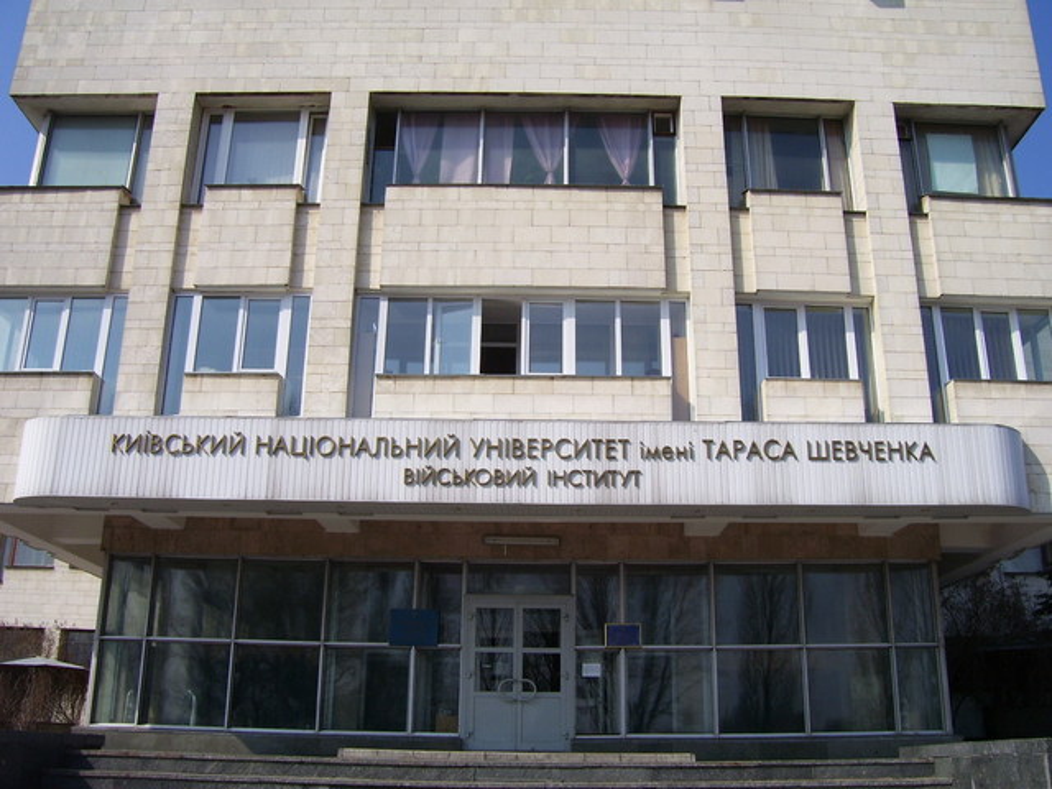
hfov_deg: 54.0
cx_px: 526
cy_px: 394
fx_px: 1033
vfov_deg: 41.8
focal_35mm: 34
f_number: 4.8
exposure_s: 1/250
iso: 80
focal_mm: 5.6
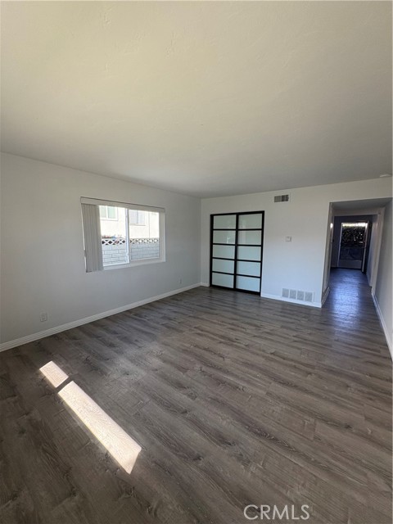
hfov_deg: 85.7
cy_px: 262
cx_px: 196
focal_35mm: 14
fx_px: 212
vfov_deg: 102.1
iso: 125
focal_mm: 2.22
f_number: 2.2
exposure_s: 1/121
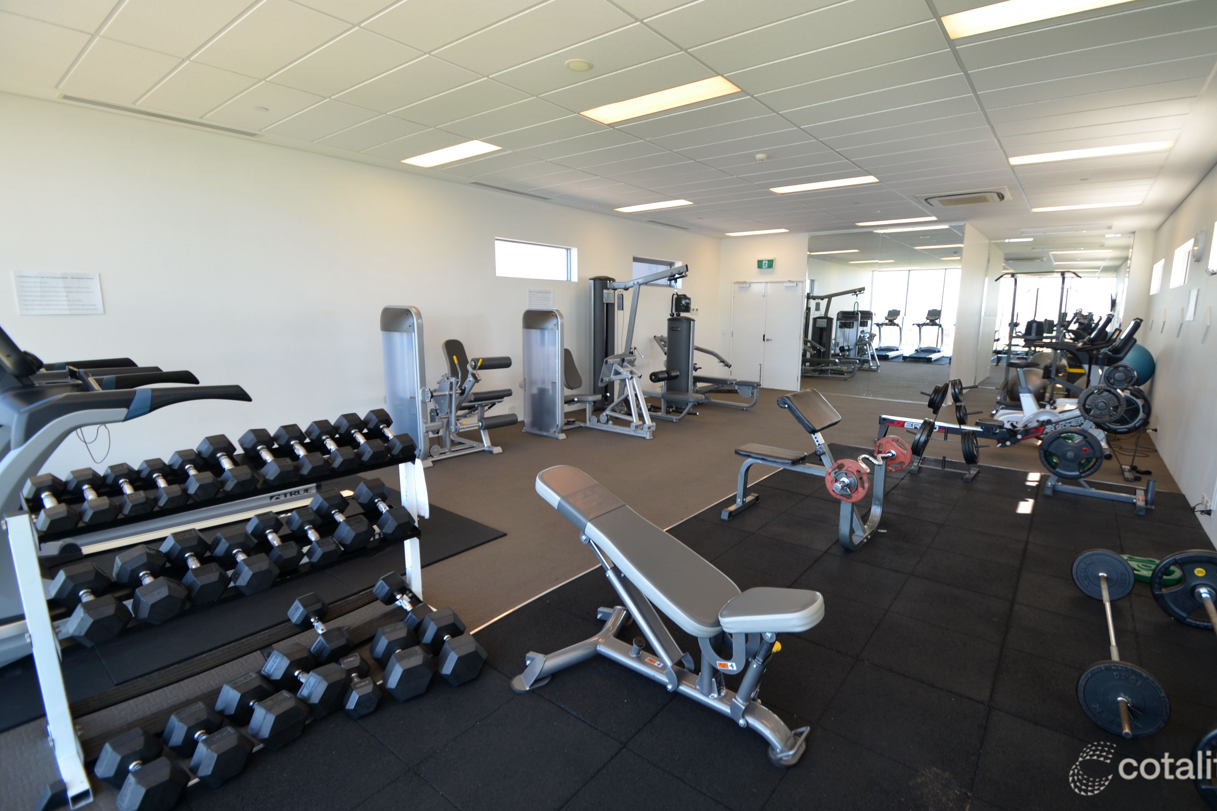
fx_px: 541
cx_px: 640
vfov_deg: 73.7
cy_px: 392
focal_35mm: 16
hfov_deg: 96.7
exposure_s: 1/125
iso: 200
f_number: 3.5
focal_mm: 10
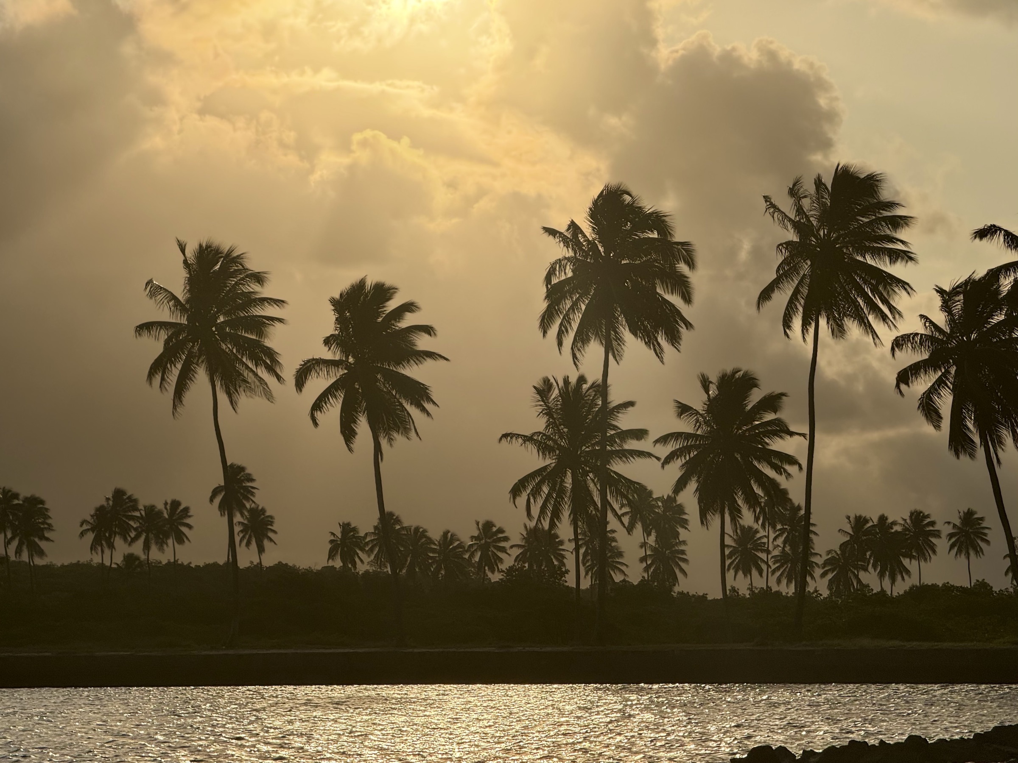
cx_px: 509
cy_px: 382
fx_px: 3529
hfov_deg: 16.4
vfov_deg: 12.3
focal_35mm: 120
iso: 32
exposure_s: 1/5348
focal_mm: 15.66
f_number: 2.8
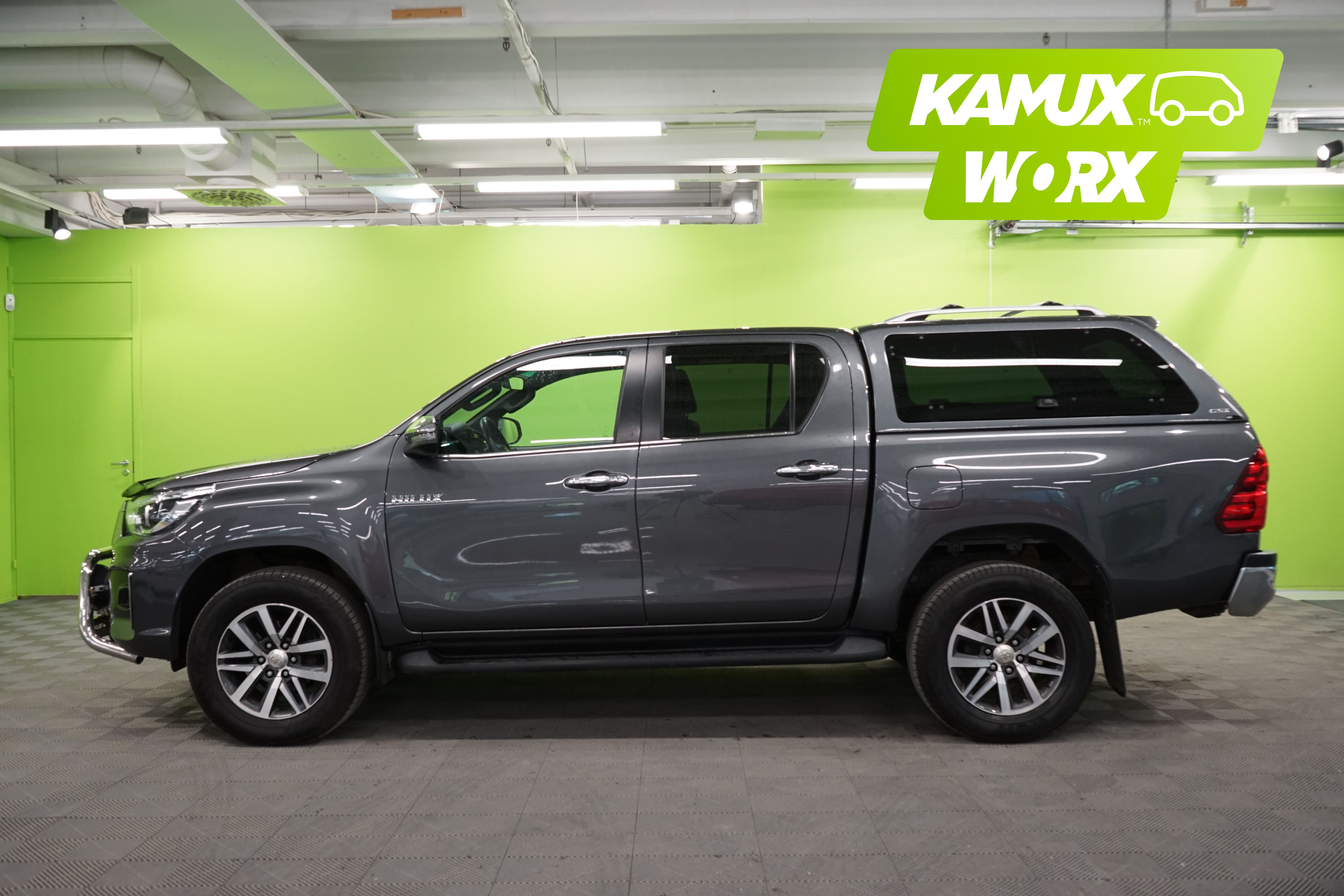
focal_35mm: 30
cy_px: 448
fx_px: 1120
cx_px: 672
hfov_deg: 61.9
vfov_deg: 43.6
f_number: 5.6
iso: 1000
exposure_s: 1/80
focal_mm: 30
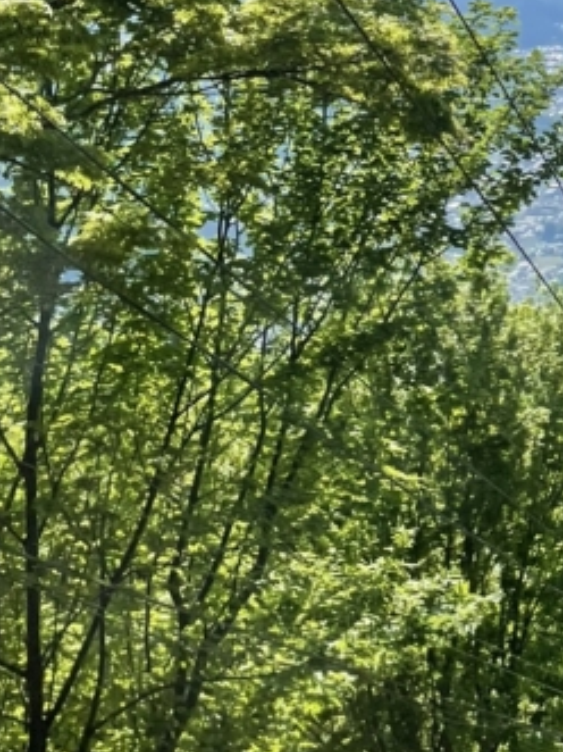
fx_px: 1758
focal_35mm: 81
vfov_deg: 22.5
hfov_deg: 16.7
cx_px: 827
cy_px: -118
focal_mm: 4.2
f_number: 1.6
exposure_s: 1/3125
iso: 32
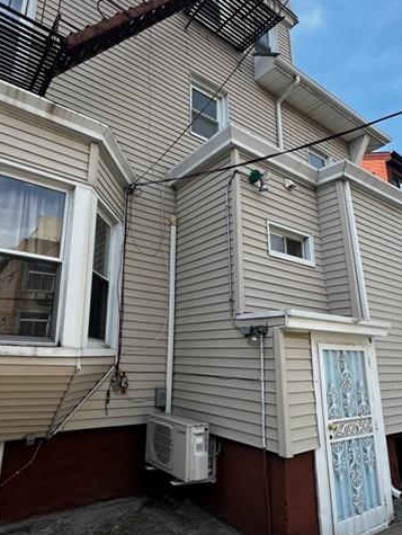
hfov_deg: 63.0
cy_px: 271
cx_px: 164
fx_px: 325
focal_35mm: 21
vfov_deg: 78.9
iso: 32
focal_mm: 1.57
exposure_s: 1/704
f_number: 1.8
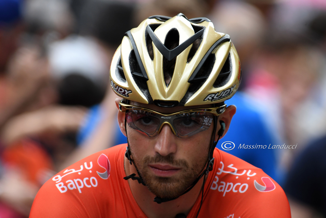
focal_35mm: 600
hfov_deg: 3.4
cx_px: 163
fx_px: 5433
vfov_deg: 2.3
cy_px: 109
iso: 640
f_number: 5.6
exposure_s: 1/500
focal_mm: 400
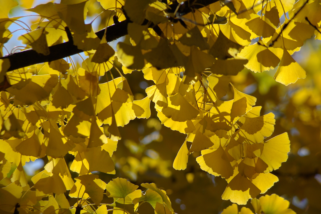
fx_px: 3080
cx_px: 160
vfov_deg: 4.0
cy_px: 107
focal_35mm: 345
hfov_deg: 6.0
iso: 200
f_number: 8
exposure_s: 1/500
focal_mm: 230
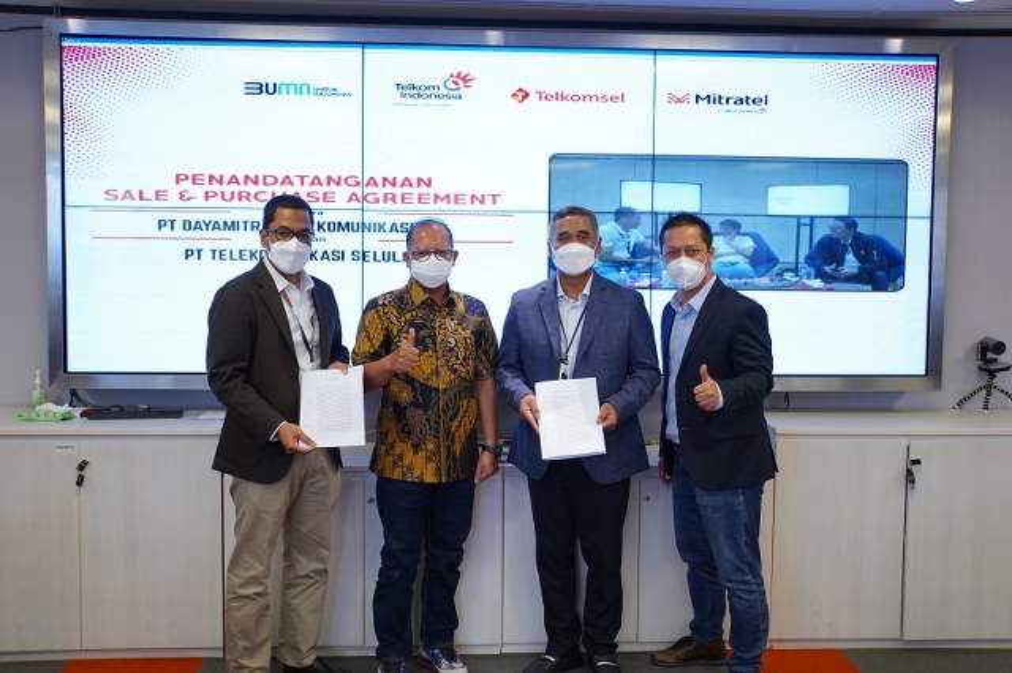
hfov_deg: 53.2
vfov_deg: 36.8
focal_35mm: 36
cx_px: 506
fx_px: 1011
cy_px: 336
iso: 1000
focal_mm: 24
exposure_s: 1/200
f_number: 4
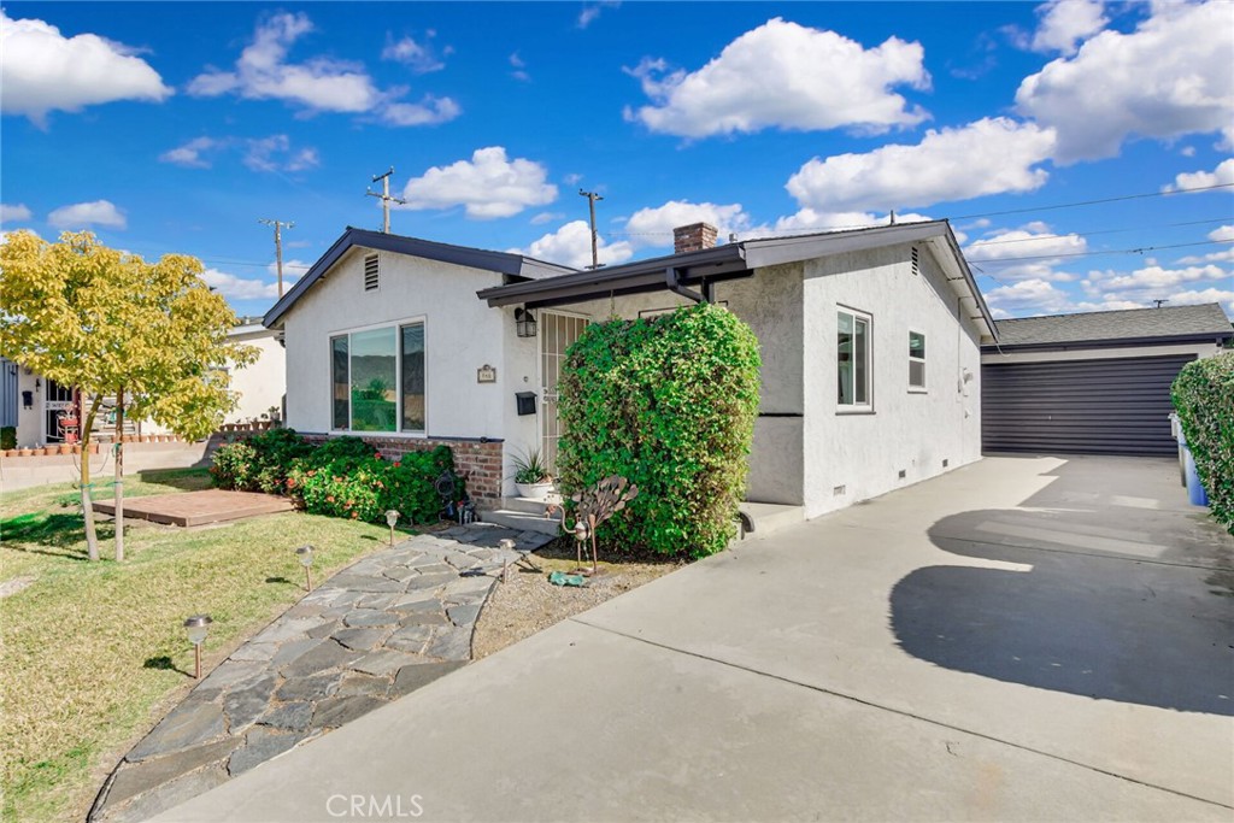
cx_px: 617
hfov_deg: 86.9
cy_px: 412
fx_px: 651
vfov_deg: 64.6
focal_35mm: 19
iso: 1250
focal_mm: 13
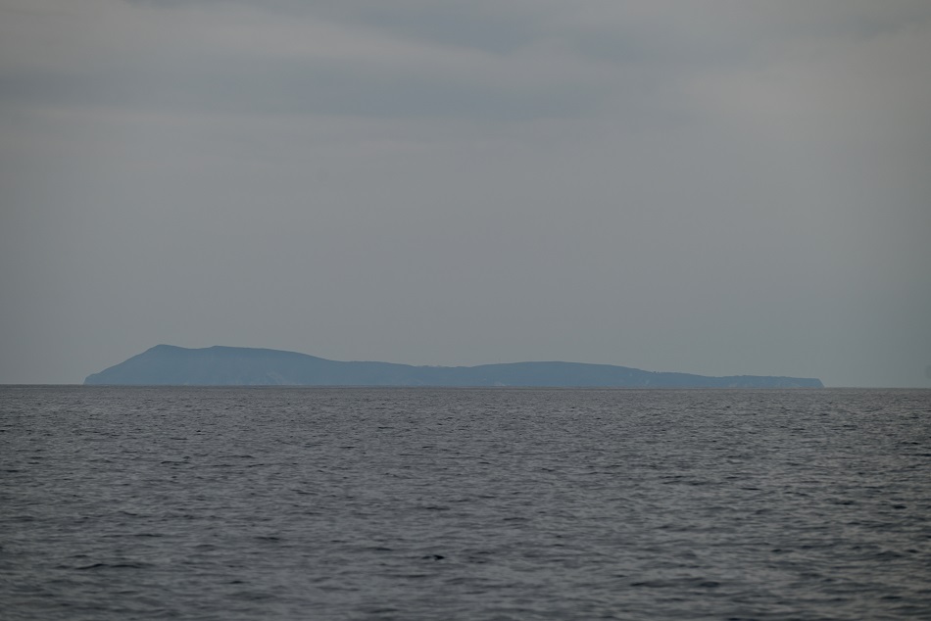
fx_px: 4009
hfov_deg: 13.2
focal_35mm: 155
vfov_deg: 8.9
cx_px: 466
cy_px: 310
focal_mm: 155
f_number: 6.3
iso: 100
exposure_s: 1/1000
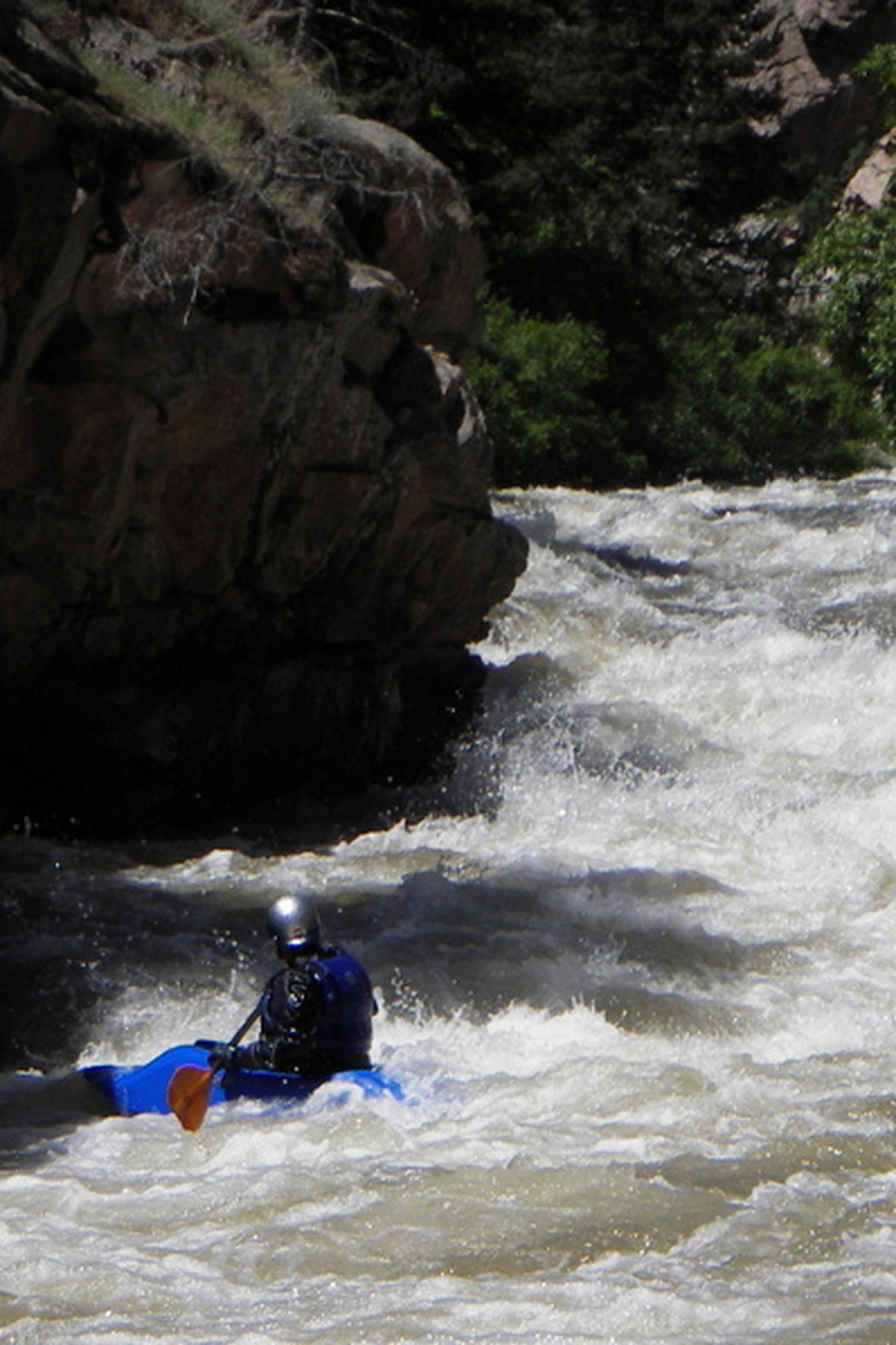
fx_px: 5936
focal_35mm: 159
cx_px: 662
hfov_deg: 8.6
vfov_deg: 12.9
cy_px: 674
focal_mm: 18.9
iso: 50
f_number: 4
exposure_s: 1/800
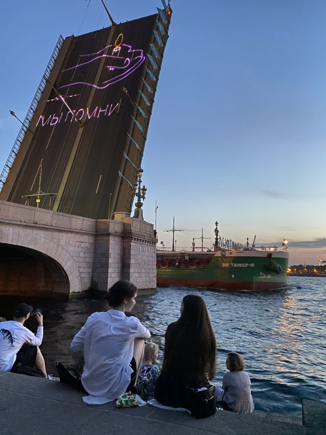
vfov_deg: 67.3
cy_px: 218
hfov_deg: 53.1
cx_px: 163
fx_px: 327
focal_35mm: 26
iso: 1000
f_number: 1.8
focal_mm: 4.25
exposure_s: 1/14
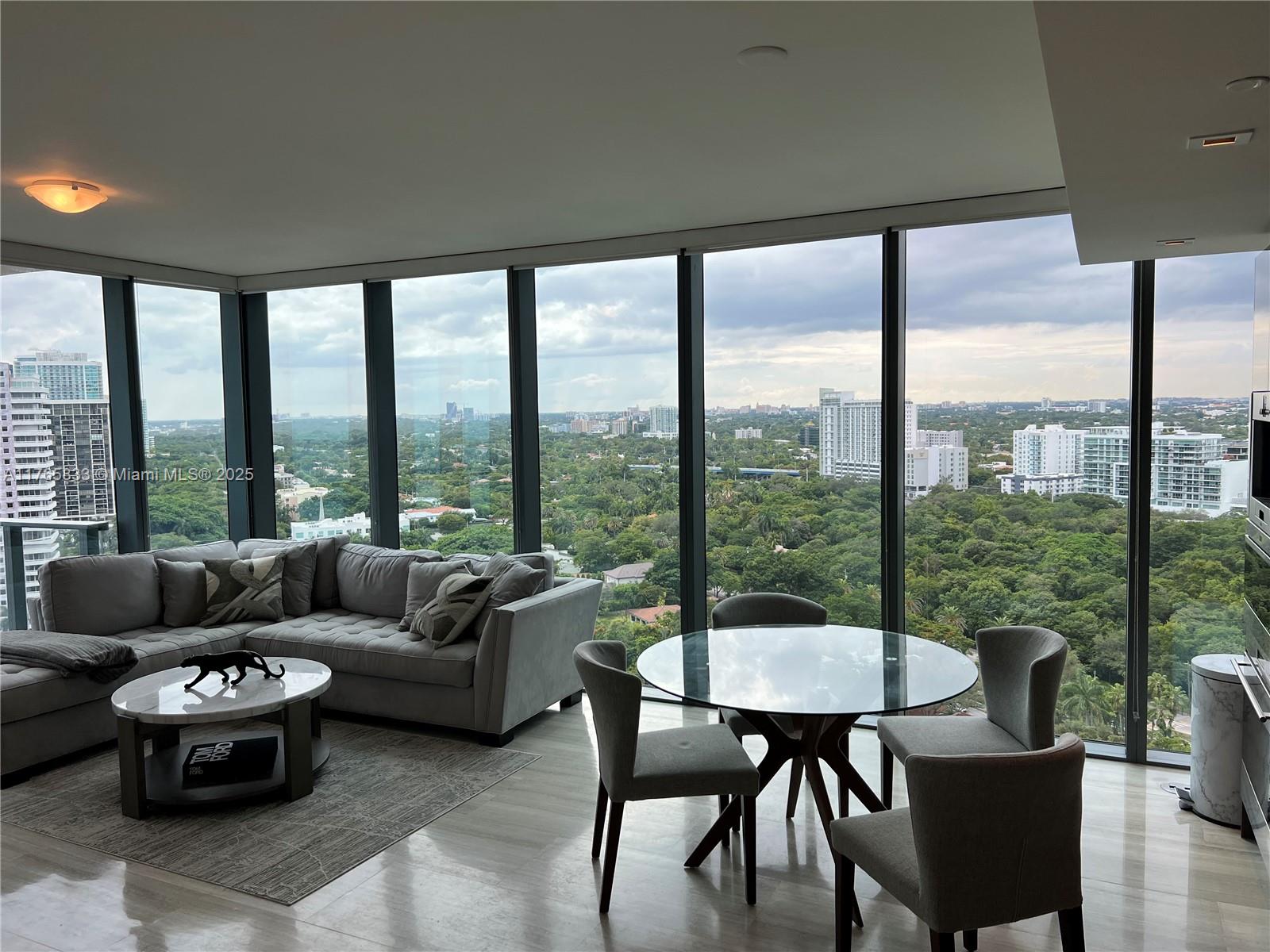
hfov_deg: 67.3
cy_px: 476
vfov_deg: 53.1
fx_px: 954
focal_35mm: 26
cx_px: 635
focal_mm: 5.7
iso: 50
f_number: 1.5
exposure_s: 1/674
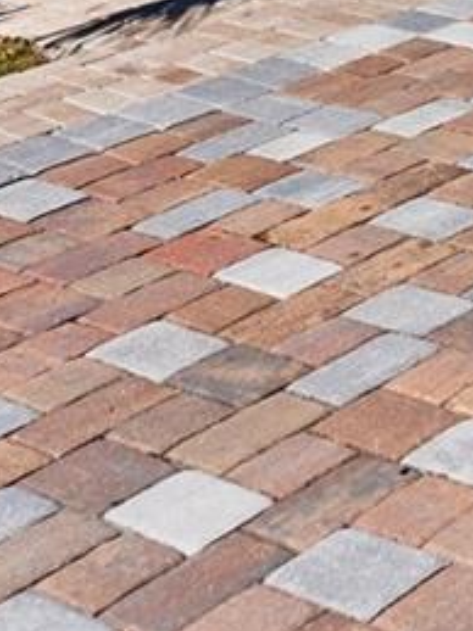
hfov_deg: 12.2
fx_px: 1732
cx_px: 1158
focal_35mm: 95
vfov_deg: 17.0
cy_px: -512
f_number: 2.8
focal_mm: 16
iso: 80
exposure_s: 1/2500
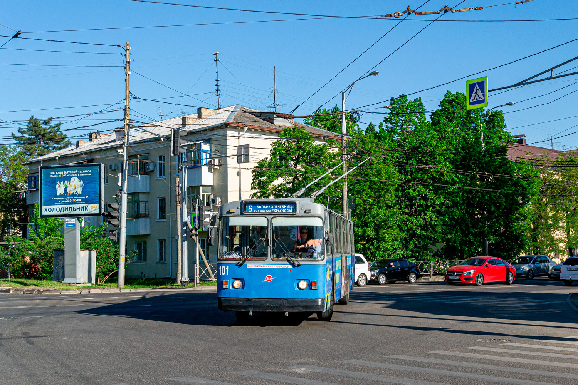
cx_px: 289
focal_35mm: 48
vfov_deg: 28.1
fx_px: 771
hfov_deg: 41.1
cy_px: 192
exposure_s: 1/640
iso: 280
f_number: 8
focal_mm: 32
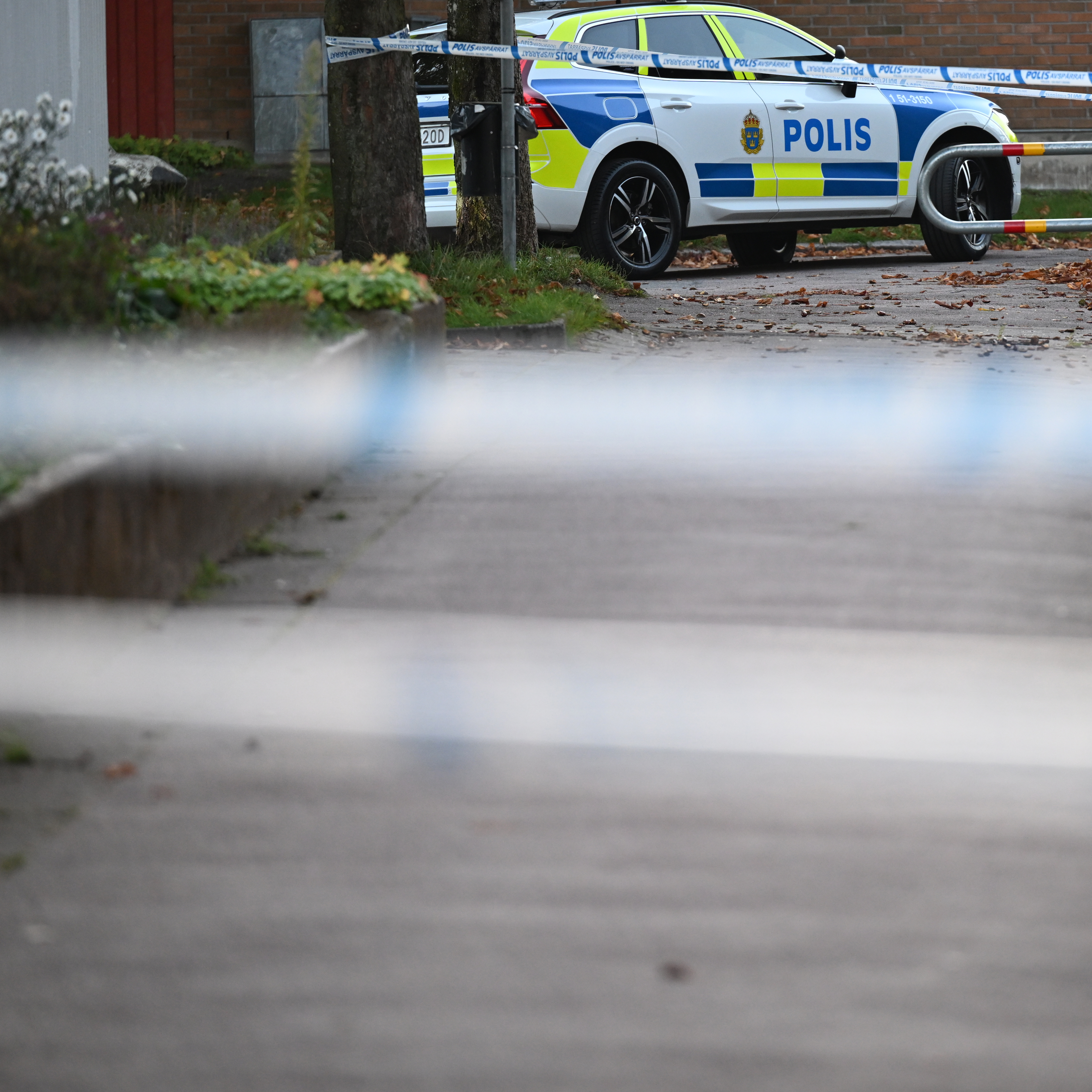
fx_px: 11100
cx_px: 869
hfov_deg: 5.6
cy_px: 432
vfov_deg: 5.6
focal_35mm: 311
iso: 1000
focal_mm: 200
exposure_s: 1/640
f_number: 2.8
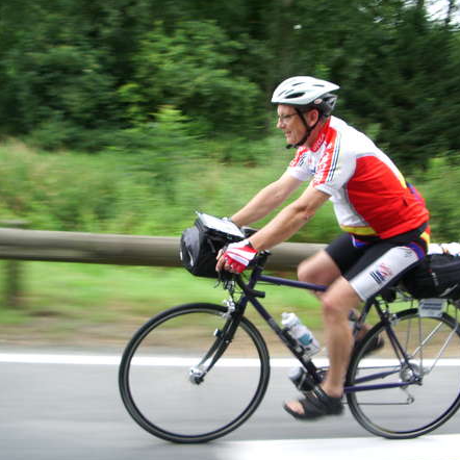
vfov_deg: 40.0
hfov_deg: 40.0
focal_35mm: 42
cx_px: 228
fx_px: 631
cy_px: 232
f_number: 2.6
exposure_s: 1/40
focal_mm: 5.8
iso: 100
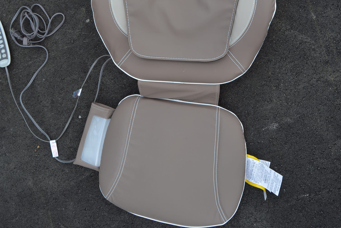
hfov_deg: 47.4
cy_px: 45
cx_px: 171
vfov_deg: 31.8
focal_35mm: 41
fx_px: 388
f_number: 8
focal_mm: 18
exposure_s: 1/160
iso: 100
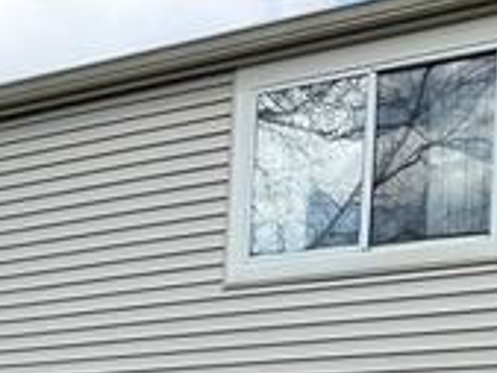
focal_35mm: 71
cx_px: -88
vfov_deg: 18.6
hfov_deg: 24.9
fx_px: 1020
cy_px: 545
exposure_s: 1/3021
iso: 80
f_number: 1.78
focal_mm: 6.76
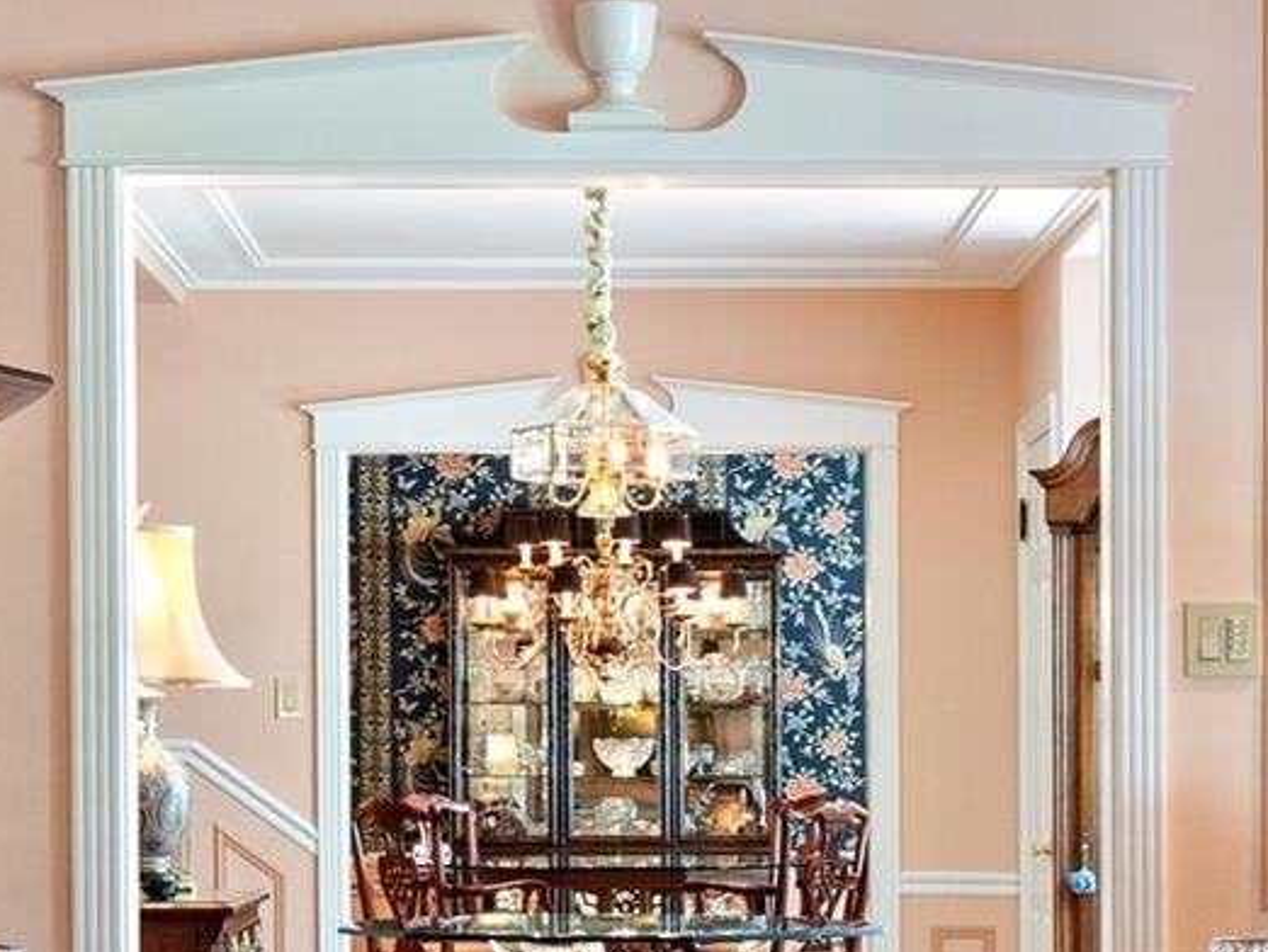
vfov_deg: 13.9
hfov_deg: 18.5
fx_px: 3885
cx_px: 649
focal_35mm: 106
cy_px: 784
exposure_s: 1/1.25
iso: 400
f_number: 8
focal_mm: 18
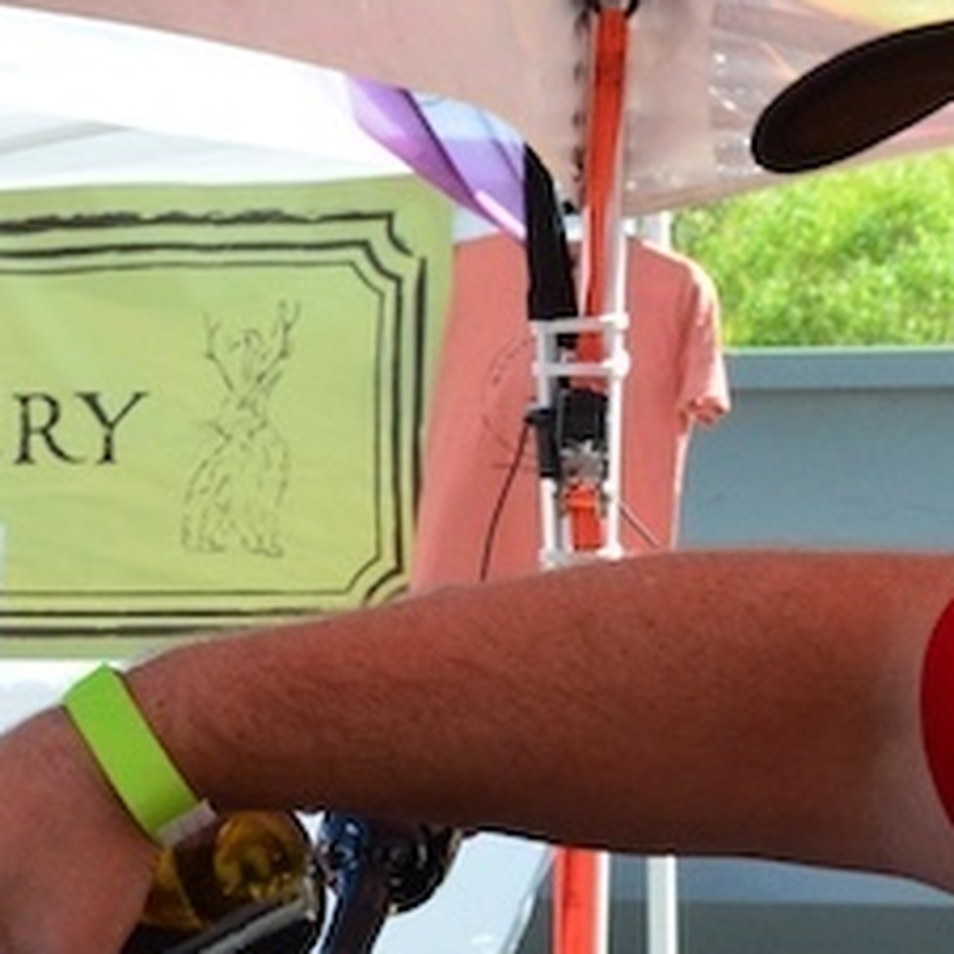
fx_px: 6673
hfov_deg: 8.1
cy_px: 865
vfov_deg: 8.2
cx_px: -21
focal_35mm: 214
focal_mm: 38
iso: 1600
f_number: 11
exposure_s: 1/500
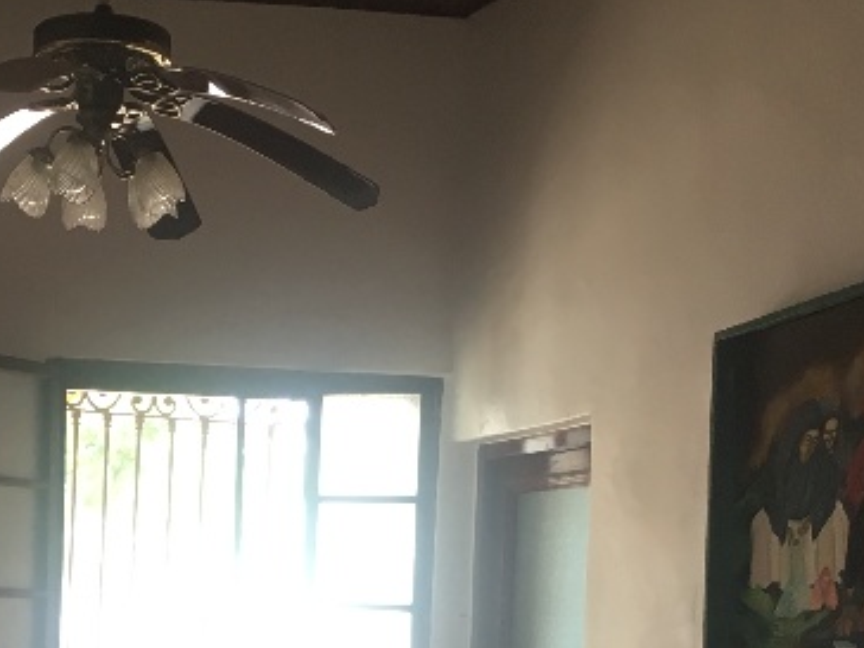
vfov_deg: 16.4
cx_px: 171
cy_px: 845
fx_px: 2122
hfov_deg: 22.7
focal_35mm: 85
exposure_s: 1/30
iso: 50
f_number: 2.2
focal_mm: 4.15
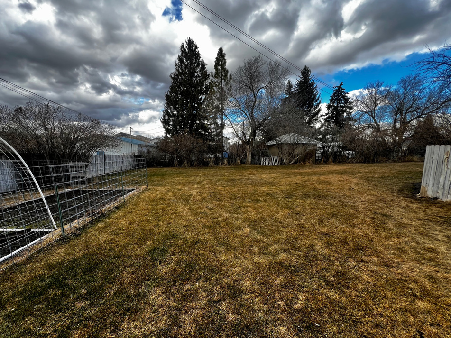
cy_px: 177
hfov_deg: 101.9
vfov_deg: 85.6
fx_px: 182
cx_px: 209
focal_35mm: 14
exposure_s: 1/159
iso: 32
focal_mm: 1.57
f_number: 1.8
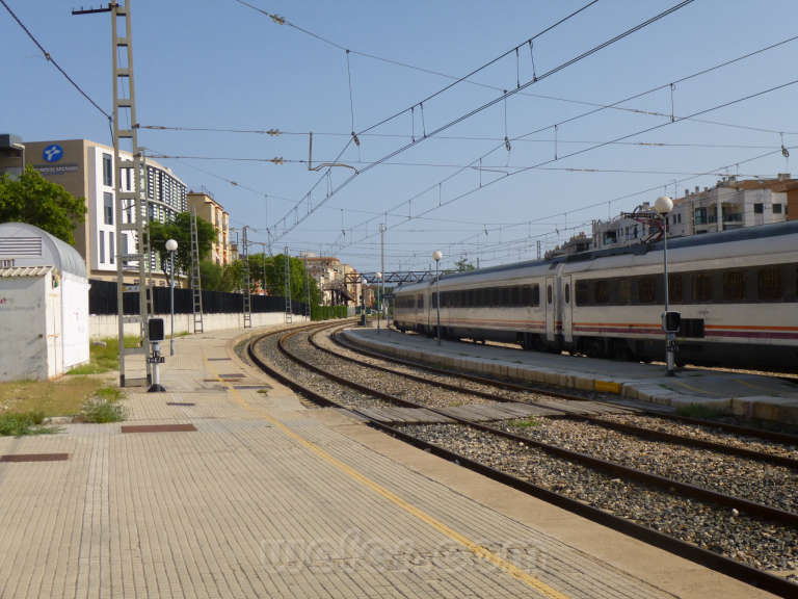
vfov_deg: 32.2
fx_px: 1037
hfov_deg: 42.1
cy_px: 300
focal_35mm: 45
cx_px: 399
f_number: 3.9
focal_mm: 8
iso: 100
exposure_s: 1/800
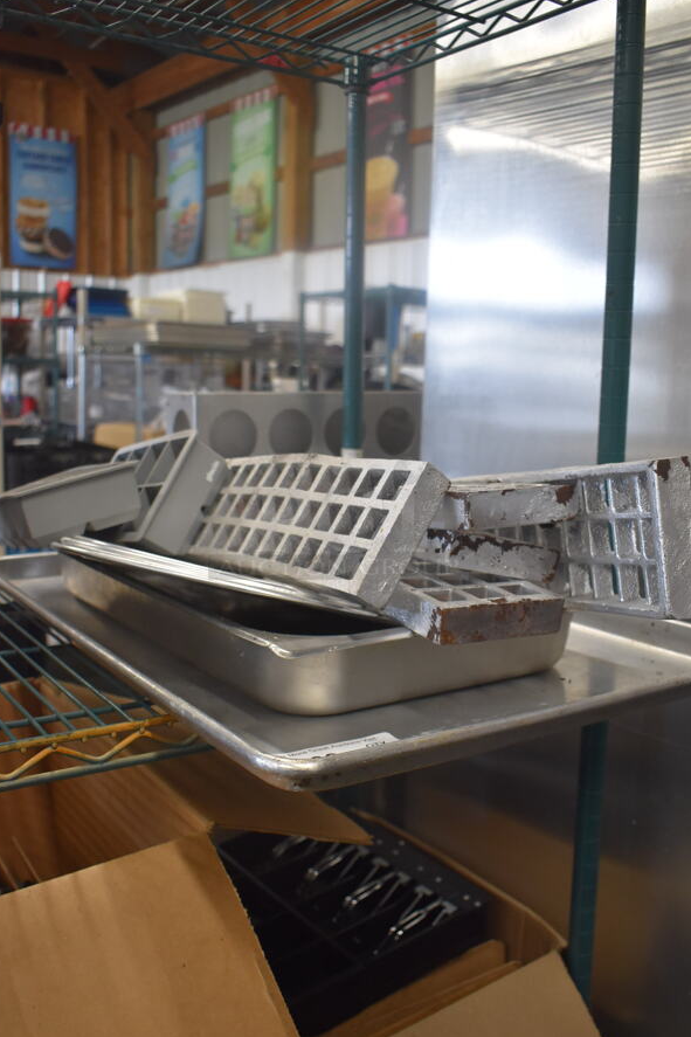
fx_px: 979
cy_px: 518
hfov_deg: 38.9
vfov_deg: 55.8
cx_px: 339
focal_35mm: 34
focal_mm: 22
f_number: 4
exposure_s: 1/60
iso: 1000
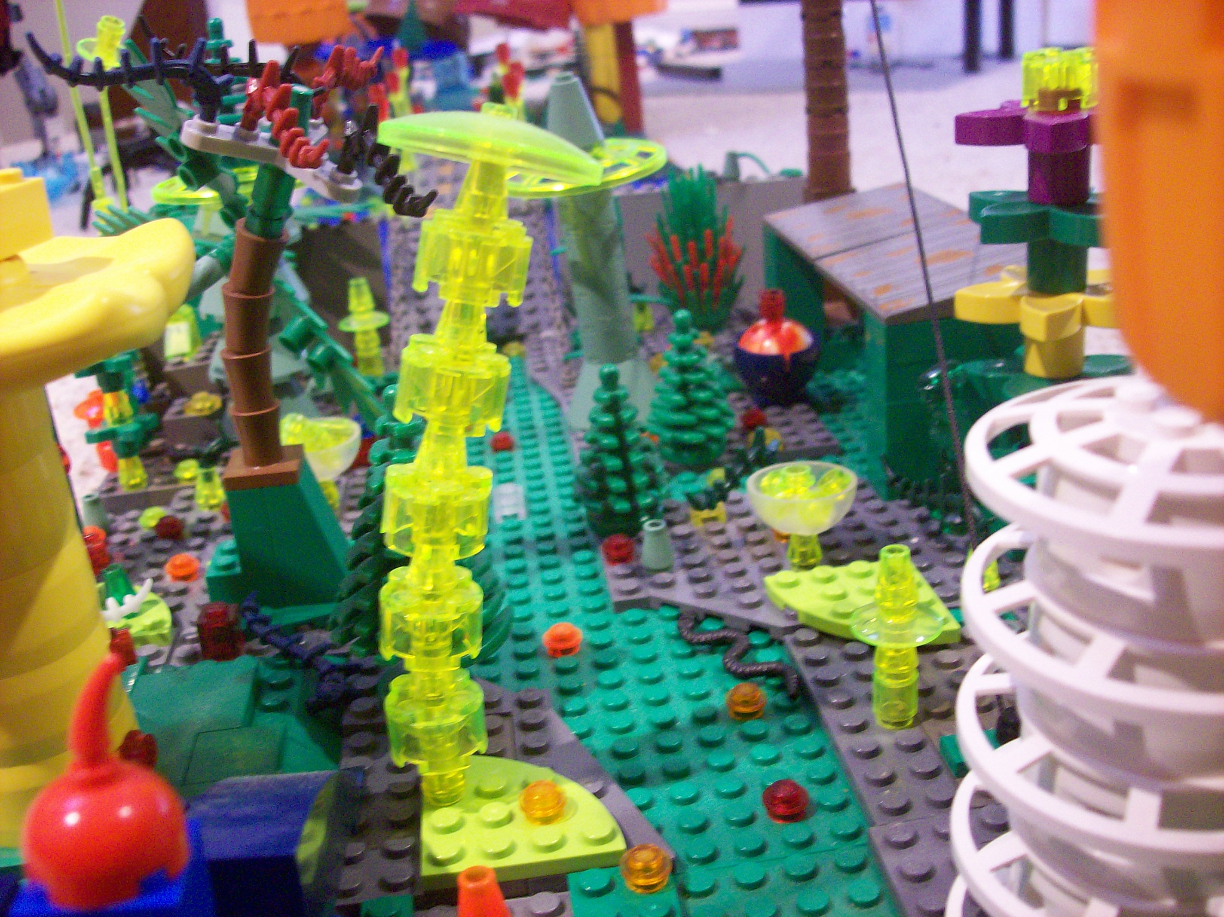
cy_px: 458
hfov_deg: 51.4
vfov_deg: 39.6
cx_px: 612
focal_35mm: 36
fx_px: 1273
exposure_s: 1/23.6
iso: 160
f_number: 2.7
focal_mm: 6
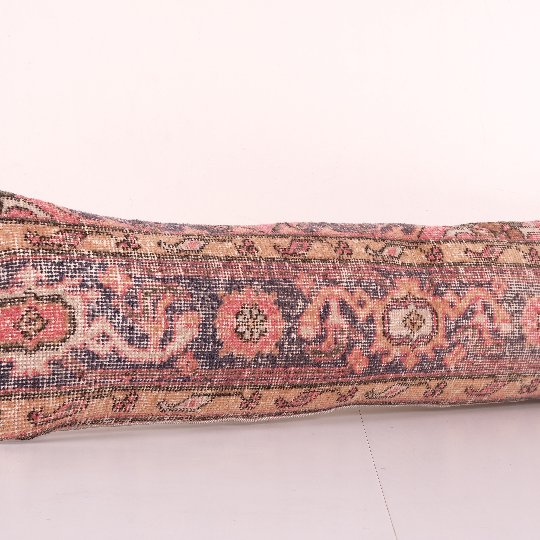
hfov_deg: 25.0
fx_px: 1218
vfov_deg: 25.0
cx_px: 281
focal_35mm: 69
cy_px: 270
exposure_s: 1/160
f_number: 11
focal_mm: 35.8
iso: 80
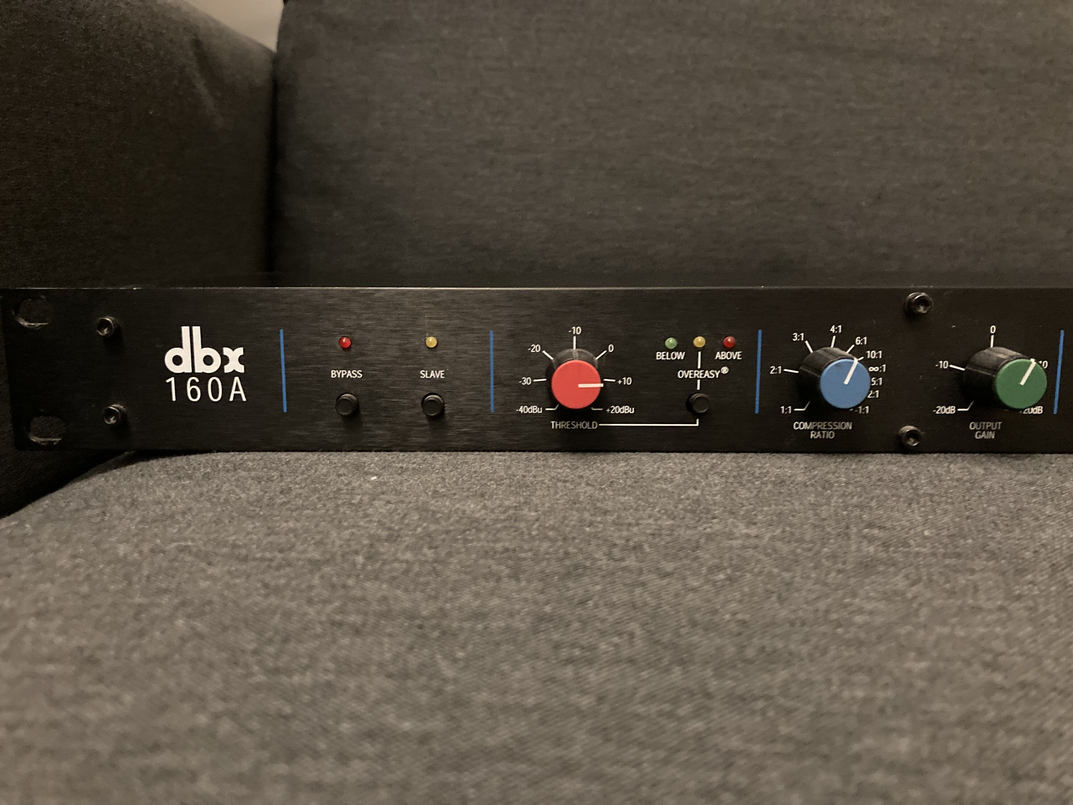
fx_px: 868
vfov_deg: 49.7
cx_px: 536
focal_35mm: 28
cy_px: 402
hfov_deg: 63.4
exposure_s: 1/15
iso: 640
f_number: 1.8
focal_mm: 3.99
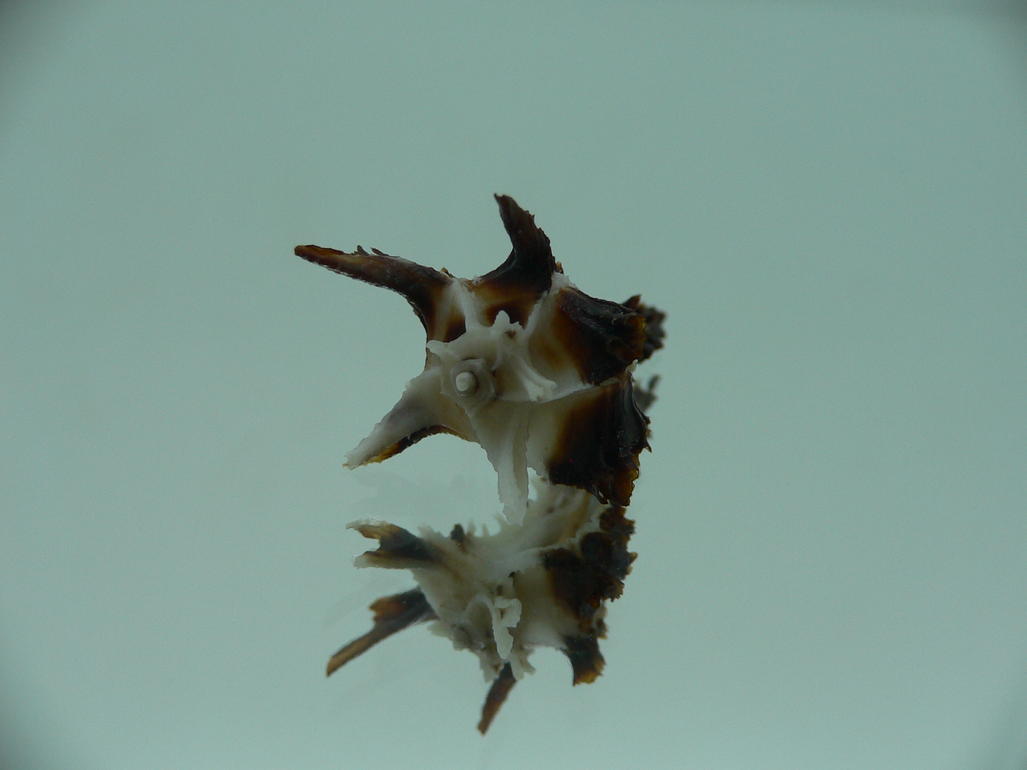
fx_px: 1038
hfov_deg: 52.6
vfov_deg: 40.7
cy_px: 385
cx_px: 514
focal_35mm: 35
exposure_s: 1/80
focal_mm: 4.6
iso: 80
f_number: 2.8
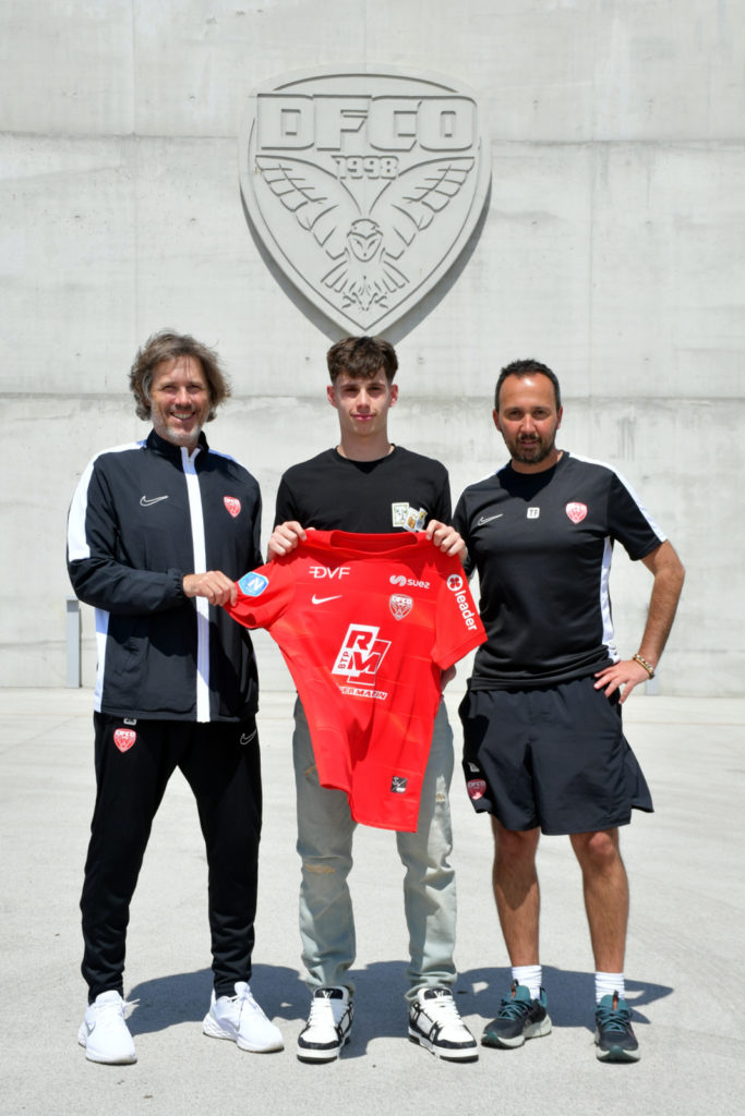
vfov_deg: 35.0
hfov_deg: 23.8
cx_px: 372
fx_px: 1769
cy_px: 558
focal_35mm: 57
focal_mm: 38
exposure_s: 1/320
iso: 100
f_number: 9
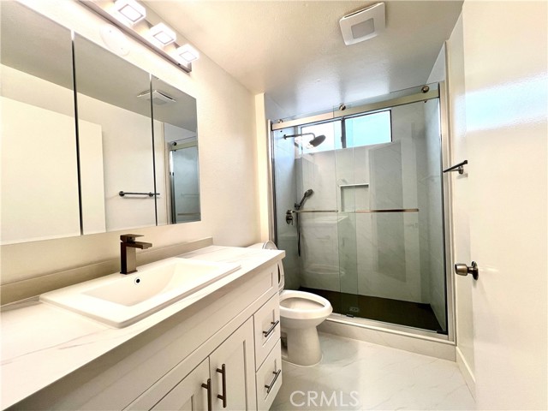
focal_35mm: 13
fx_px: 206
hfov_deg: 106.2
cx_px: 274
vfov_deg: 89.9
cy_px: 206
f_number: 1.8
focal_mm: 1.57
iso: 80
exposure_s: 1/117
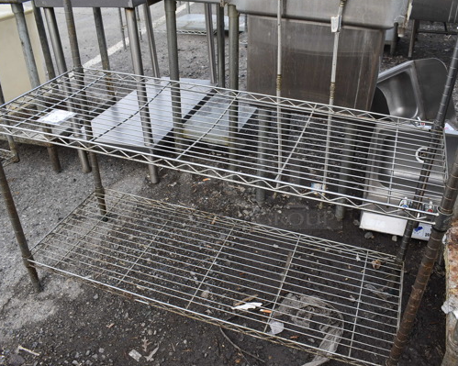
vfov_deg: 47.1
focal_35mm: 31
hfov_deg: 57.2
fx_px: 420
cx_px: 240
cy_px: 181
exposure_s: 1/200
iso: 200
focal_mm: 18
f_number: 6.3
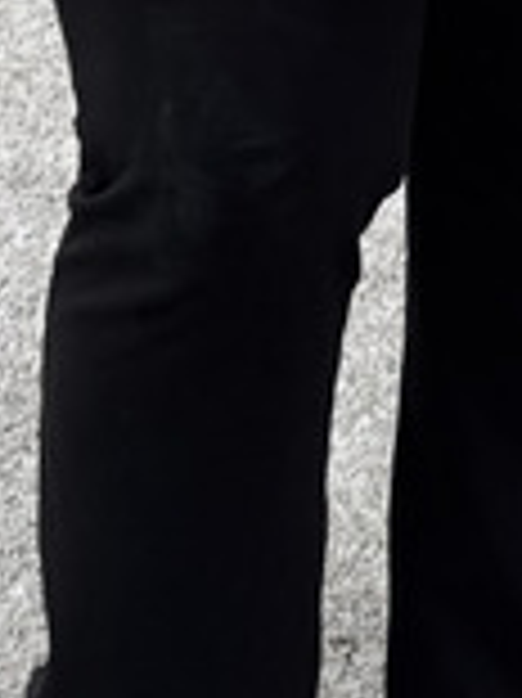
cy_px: -599
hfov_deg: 9.2
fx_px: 3201
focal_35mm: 159
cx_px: 639
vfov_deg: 11.5
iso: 80
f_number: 1.78
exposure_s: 1/1524
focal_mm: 6.76
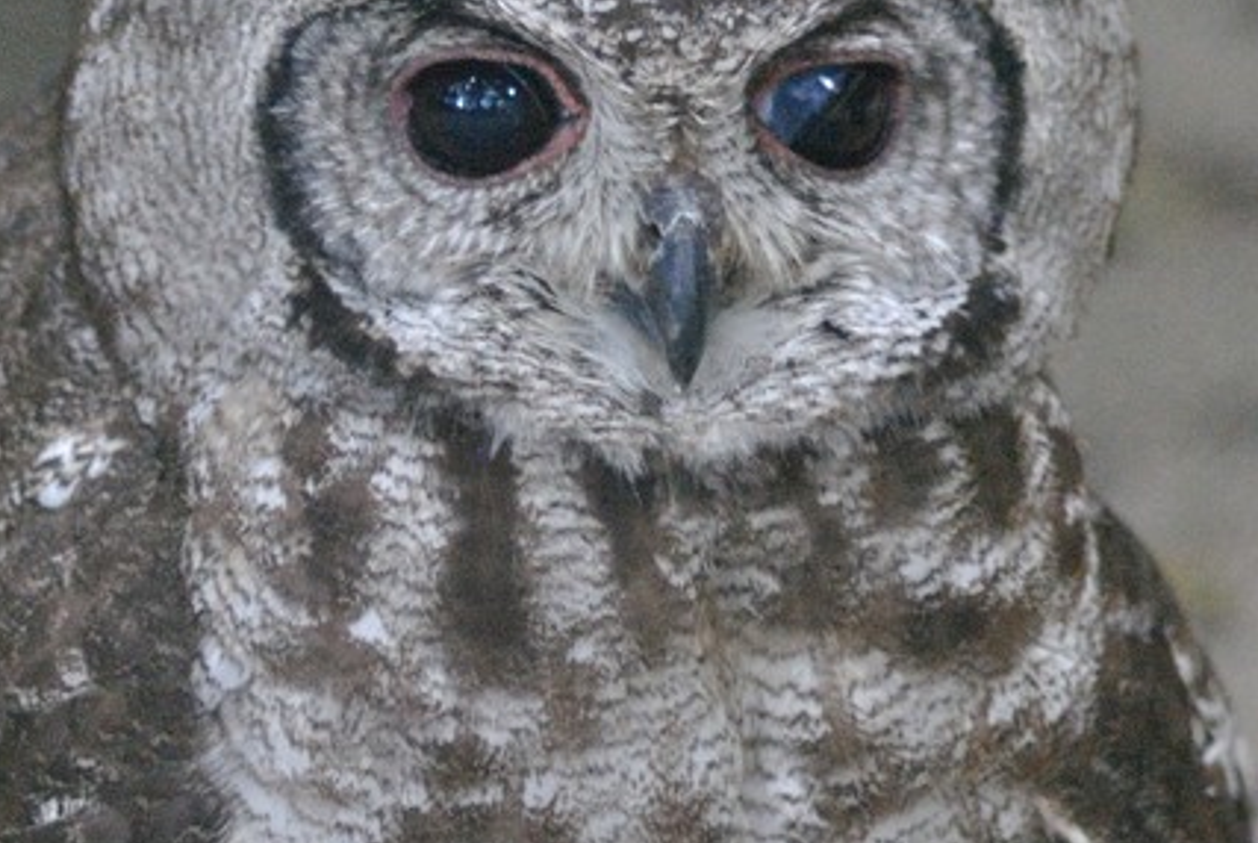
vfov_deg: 3.3
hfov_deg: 4.9
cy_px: 644
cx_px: 507
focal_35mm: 417
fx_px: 14592
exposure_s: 1/125
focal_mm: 116
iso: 1600
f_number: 4.2
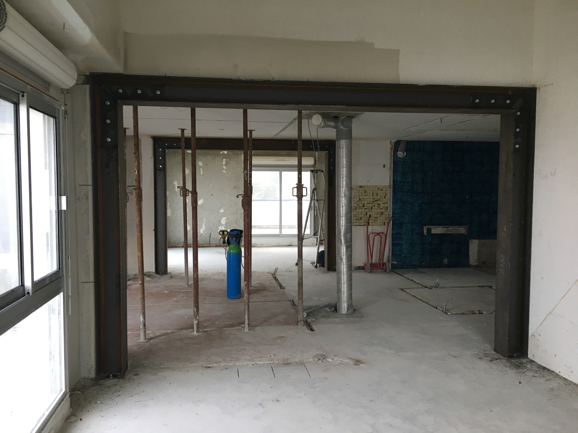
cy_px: 216
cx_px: 289
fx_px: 484
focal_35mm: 29
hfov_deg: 61.7
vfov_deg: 48.2
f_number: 2.2
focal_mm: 4.15
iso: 50
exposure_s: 1/33
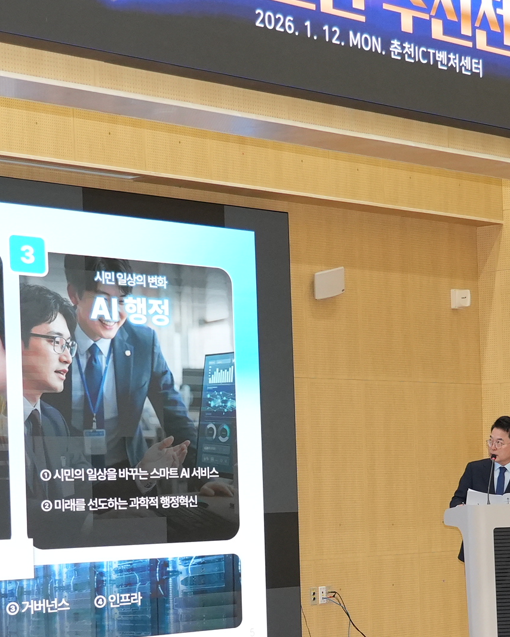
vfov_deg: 16.7
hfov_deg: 13.5
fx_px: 2150
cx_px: 260
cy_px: 538
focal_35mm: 114
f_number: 4
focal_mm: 37
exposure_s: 1/200
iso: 2000
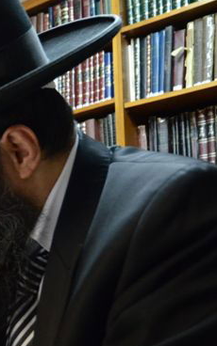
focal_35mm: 63
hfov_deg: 18.2
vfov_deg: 32.1
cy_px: 241
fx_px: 597
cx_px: -111
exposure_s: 1/125
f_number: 3.8
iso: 3200
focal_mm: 19
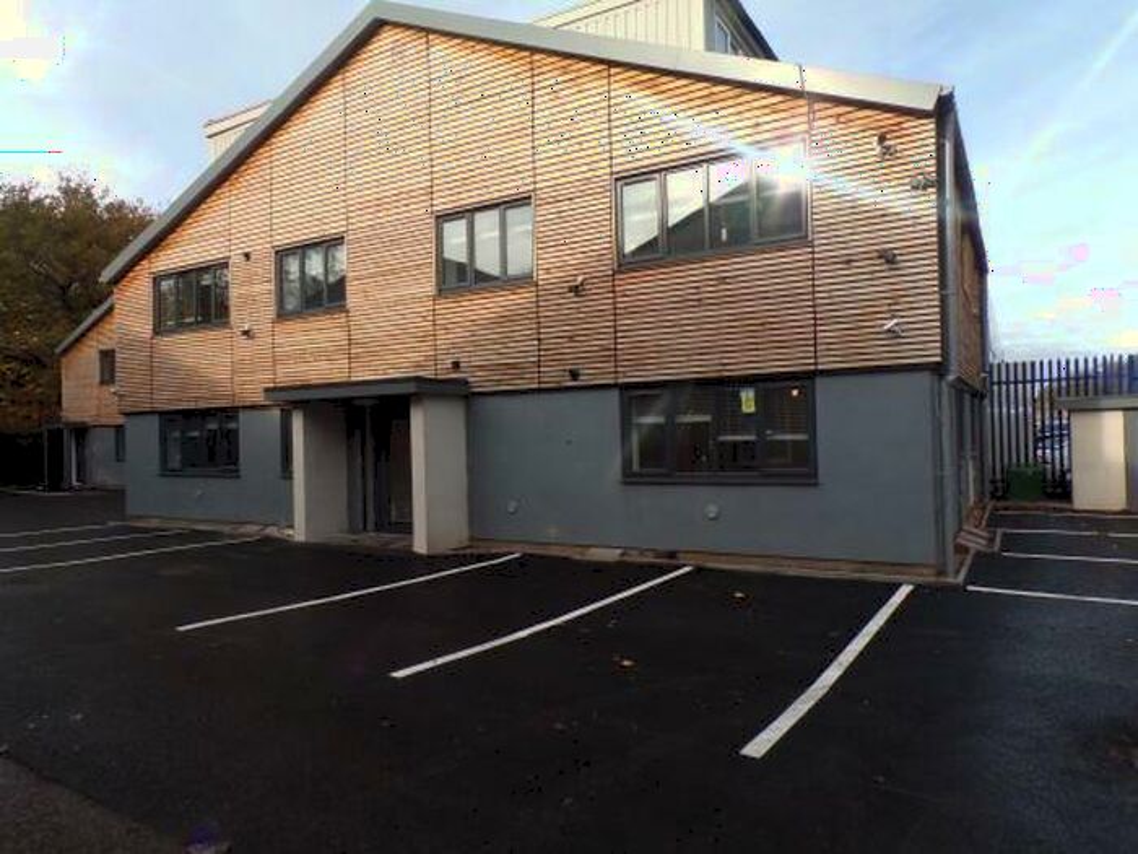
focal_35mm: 24
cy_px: 427
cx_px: 569
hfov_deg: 71.6
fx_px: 789
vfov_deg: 56.8
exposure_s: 1/160
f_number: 5.8
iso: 80
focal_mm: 4.3
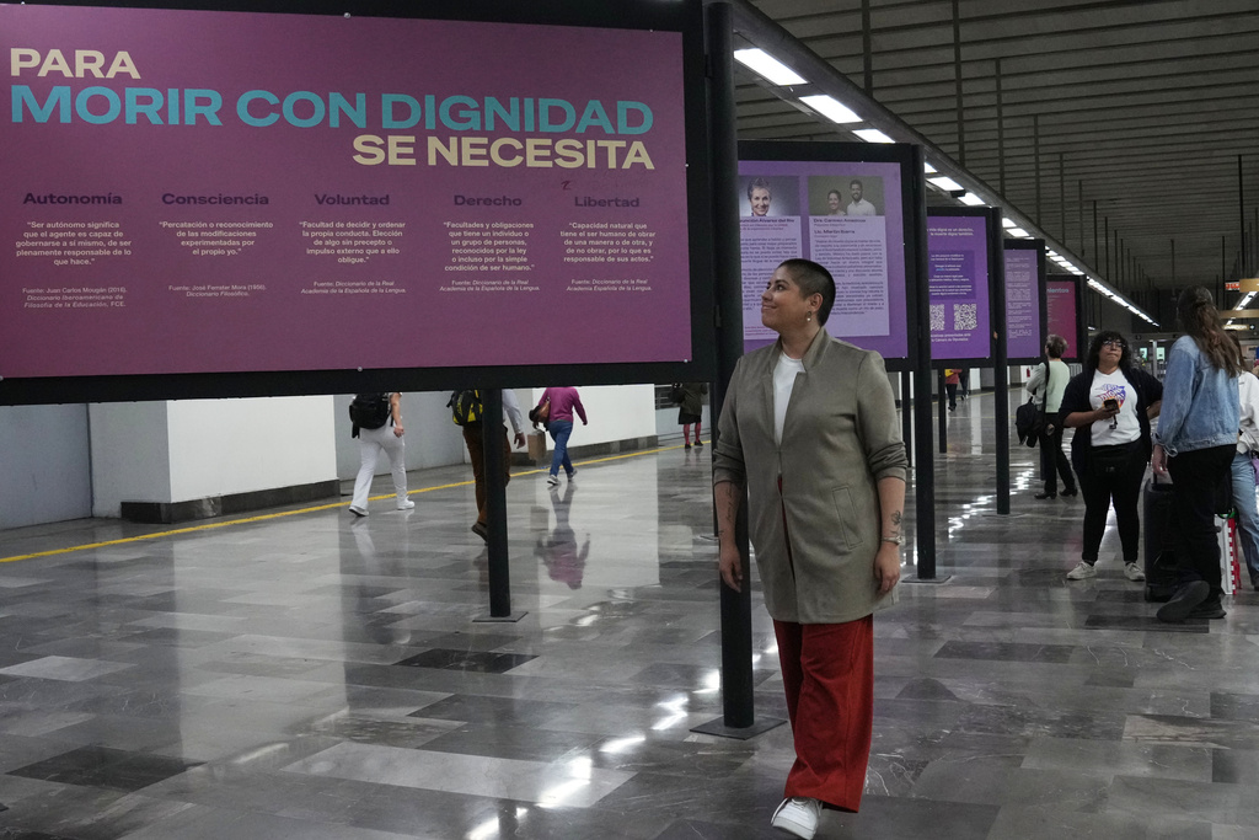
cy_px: 420
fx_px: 1259
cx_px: 630
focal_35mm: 36
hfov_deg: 53.1
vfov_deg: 36.9
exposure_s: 1/200
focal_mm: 24
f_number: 4.5
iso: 5000
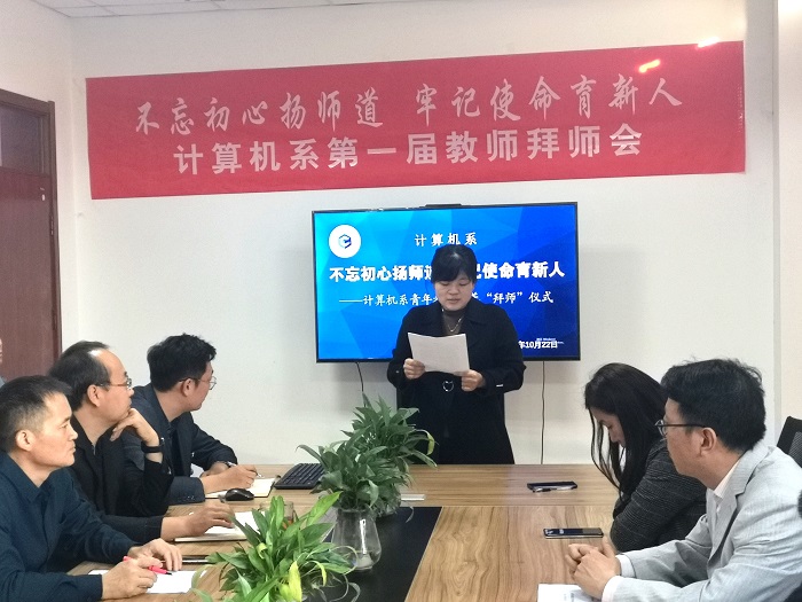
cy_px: 301
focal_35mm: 54
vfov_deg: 27.0
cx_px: 401
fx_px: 1251
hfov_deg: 35.5
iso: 200
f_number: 1.8
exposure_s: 1/33.3
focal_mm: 4.75
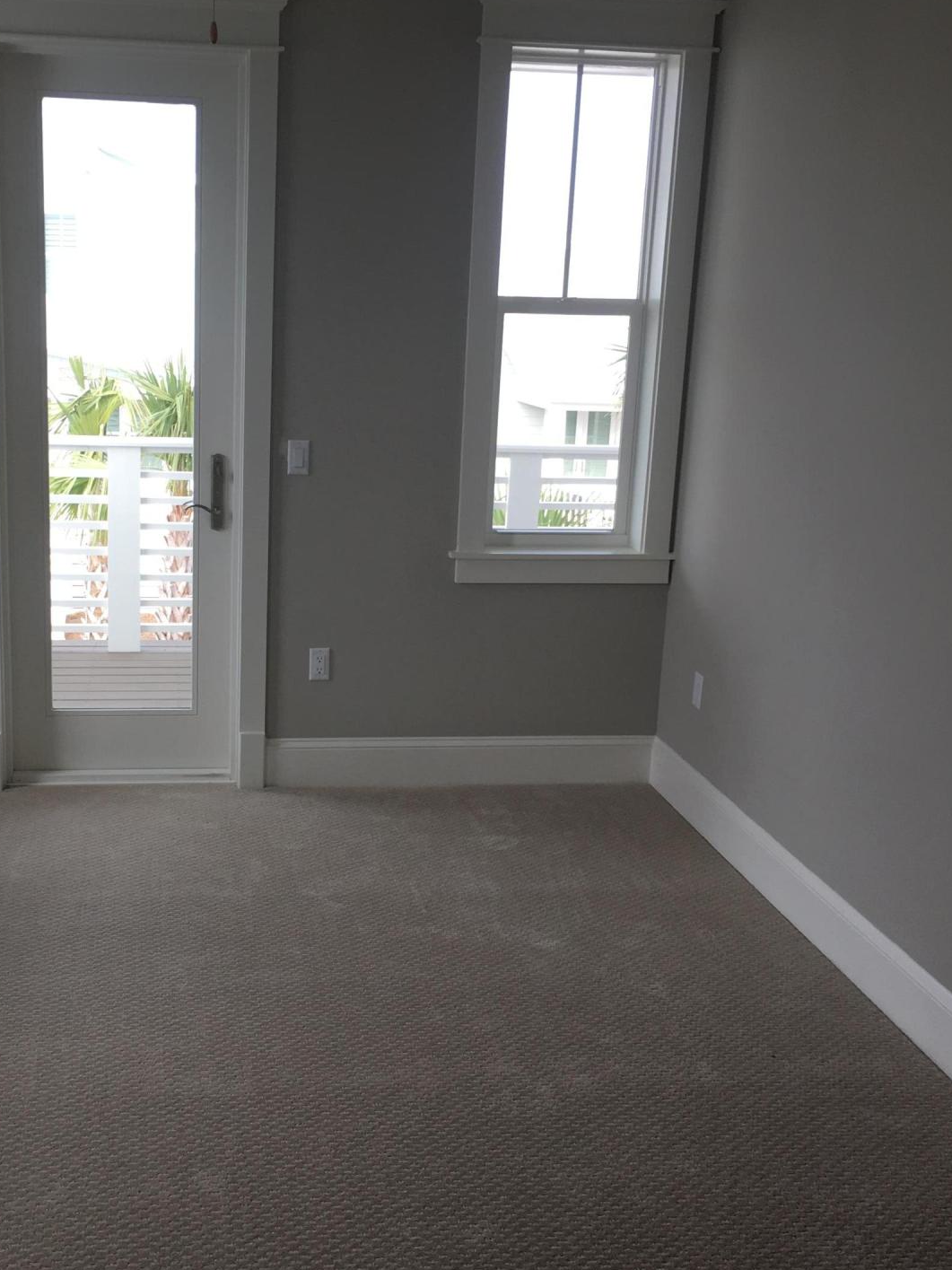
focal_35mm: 41
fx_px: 1504
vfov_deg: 45.8
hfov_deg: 34.8
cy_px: 656
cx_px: 315
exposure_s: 1/120
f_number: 2.2
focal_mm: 4.15
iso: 32
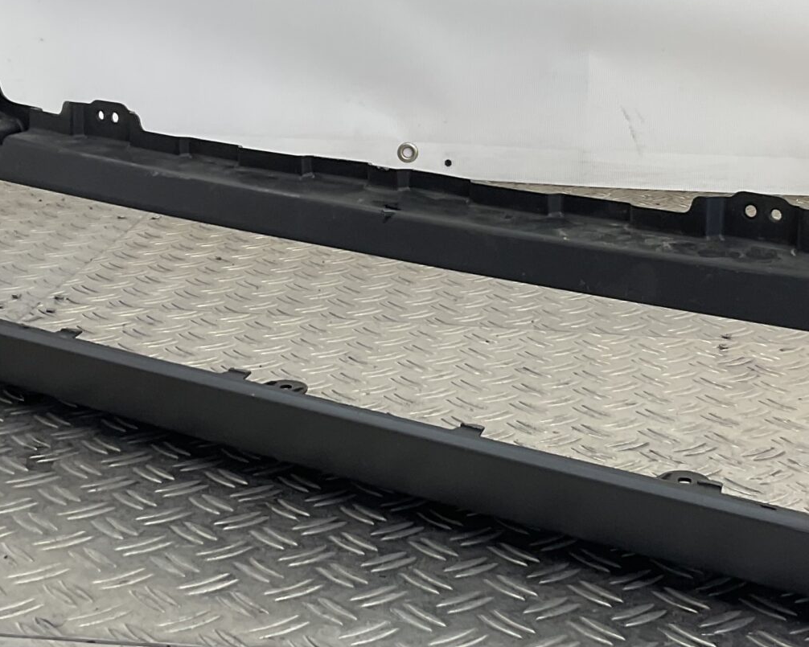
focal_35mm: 72
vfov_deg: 21.2
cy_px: 198
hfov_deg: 26.4
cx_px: 462
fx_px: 1724
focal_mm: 3
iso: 16
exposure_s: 1/158
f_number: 1.8
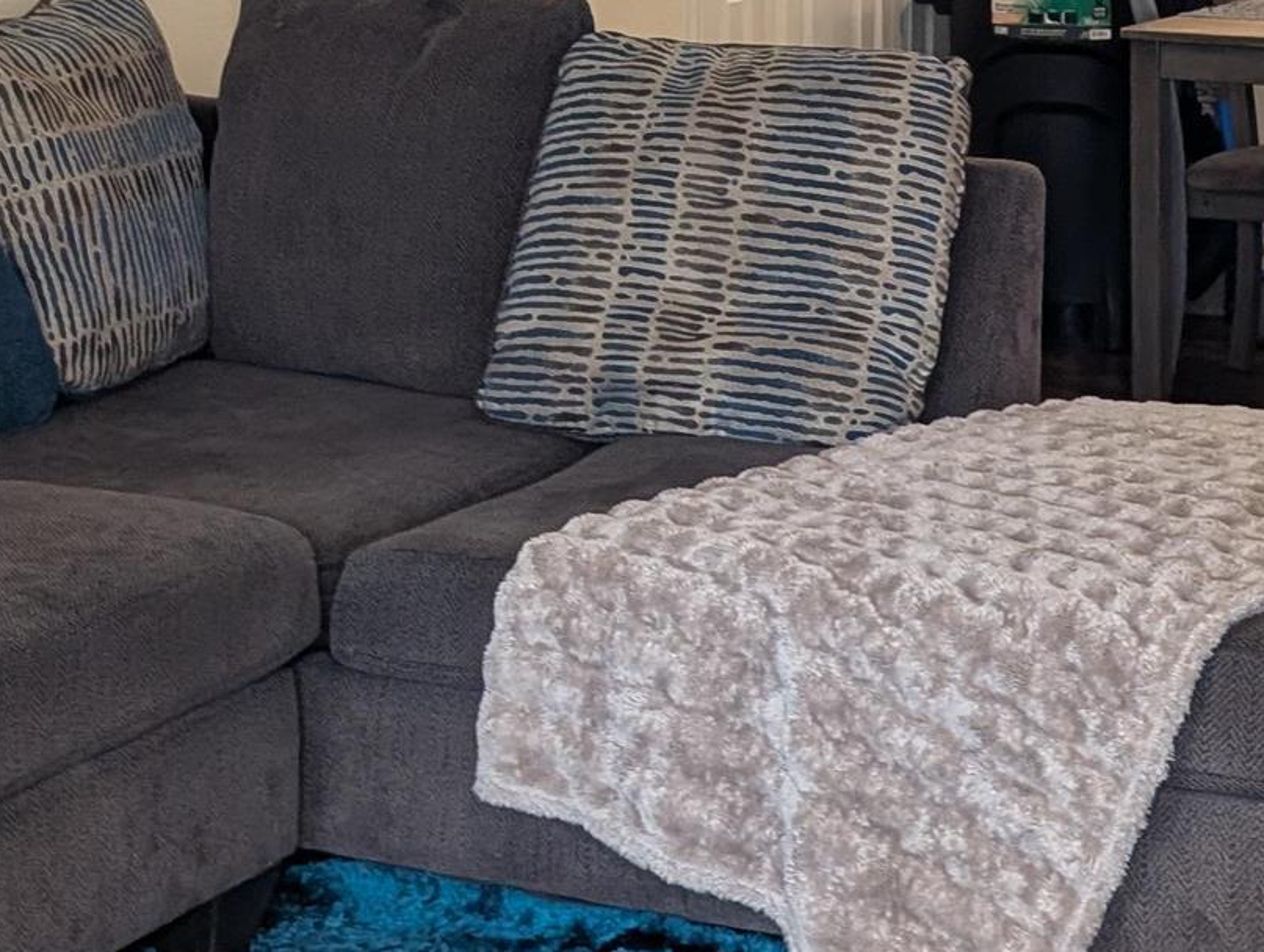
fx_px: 3328
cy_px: 38
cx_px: 683
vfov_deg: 16.0
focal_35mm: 91
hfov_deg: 21.5
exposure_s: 1/120
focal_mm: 6.9
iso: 37
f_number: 1.68
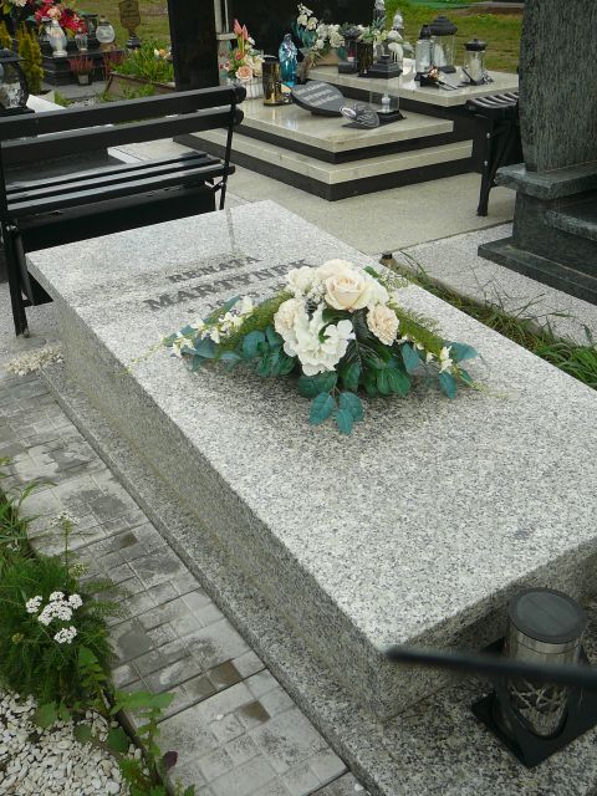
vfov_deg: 52.6
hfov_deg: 40.7
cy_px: 398
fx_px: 805
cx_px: 298
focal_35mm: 35
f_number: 2.8
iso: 80
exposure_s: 1/500
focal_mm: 5.2
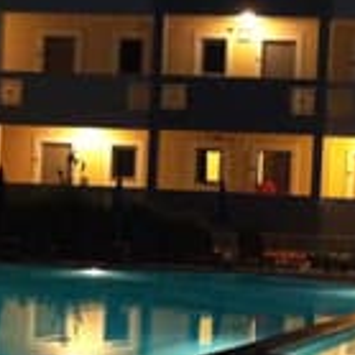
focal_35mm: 107
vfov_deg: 16.2
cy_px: 241
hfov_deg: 16.3
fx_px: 1241
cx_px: 215
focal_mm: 3.85
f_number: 2.8
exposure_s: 1/15
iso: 1000
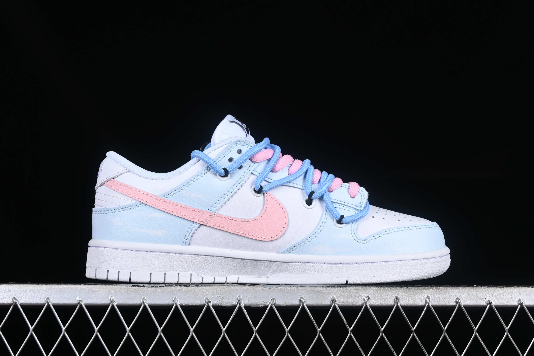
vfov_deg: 18.2
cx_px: 267
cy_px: 178
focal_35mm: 75
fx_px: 1112
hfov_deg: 27.0
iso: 160
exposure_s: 1/80
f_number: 8
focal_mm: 50
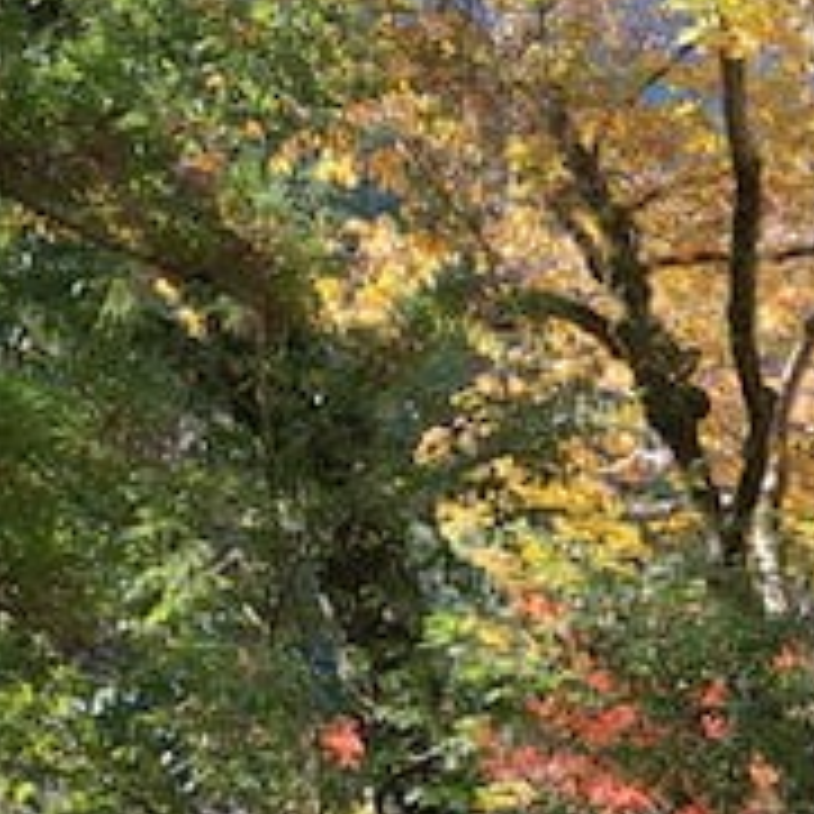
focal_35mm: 124
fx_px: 3299
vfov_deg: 13.7
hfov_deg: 12.3
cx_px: 1677
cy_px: 935
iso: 100
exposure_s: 1/80
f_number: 6.3
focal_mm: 22
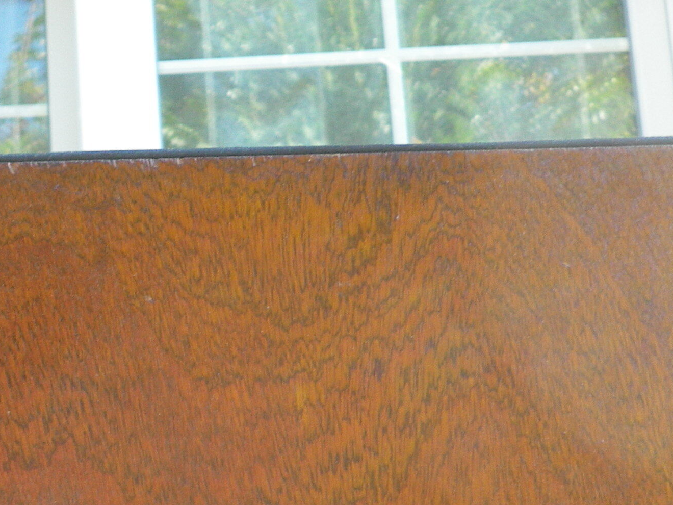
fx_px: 1944
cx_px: 174
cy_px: 553
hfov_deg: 19.5
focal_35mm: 100
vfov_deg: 14.5
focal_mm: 5.8
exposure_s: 1/60
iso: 64
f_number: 2.8
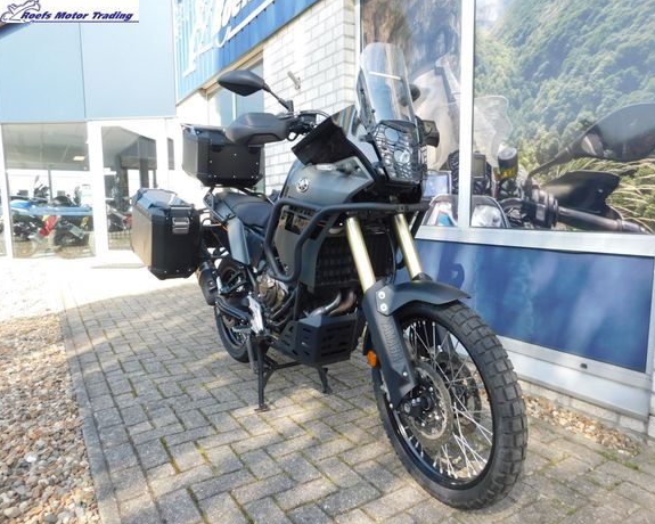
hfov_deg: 68.0
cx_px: 358
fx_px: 485
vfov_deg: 56.8
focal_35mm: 25
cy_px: 271
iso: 125
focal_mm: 4
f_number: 3
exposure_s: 1/250
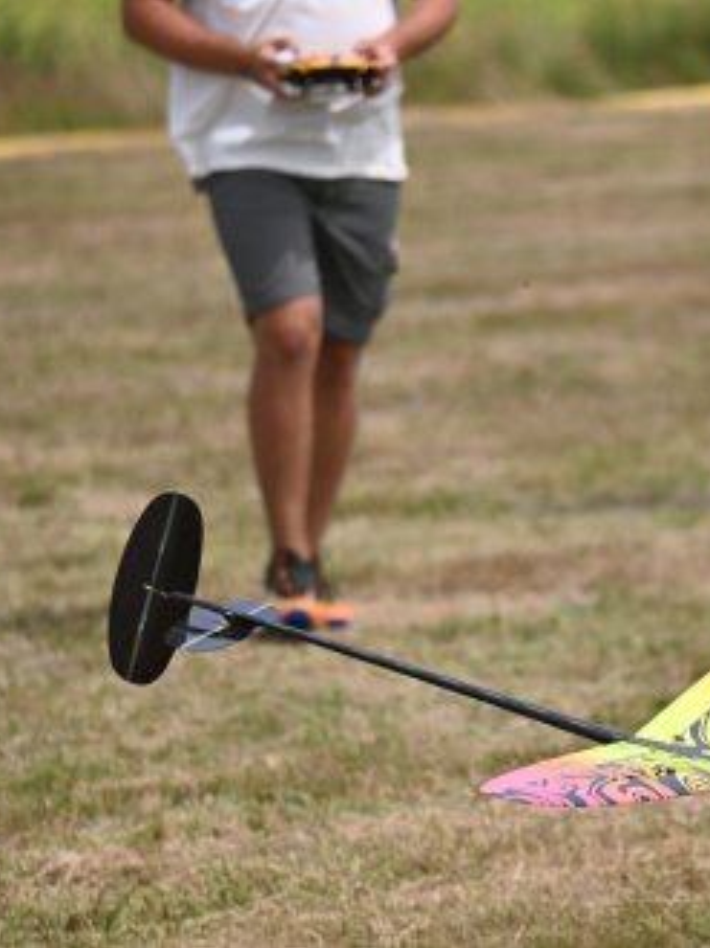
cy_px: 474
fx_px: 8735
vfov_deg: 6.2
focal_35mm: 319
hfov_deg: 4.7
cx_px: 585
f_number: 5.6
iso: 320
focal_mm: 220
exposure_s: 1/2000
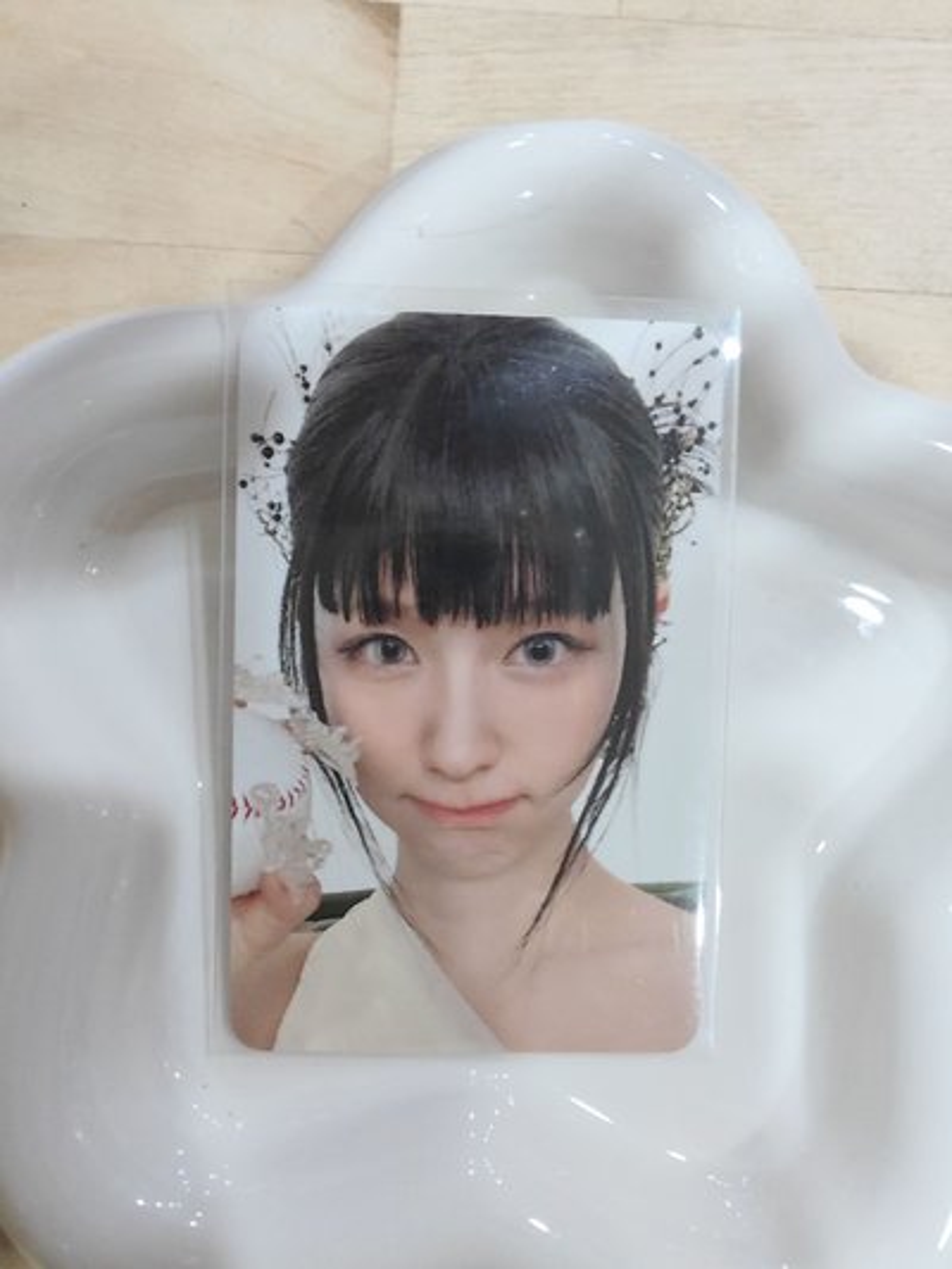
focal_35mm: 23
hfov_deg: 58.9
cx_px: 476
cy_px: 634
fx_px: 843
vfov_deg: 73.9
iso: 400
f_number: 2.2
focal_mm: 2.16
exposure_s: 1/30
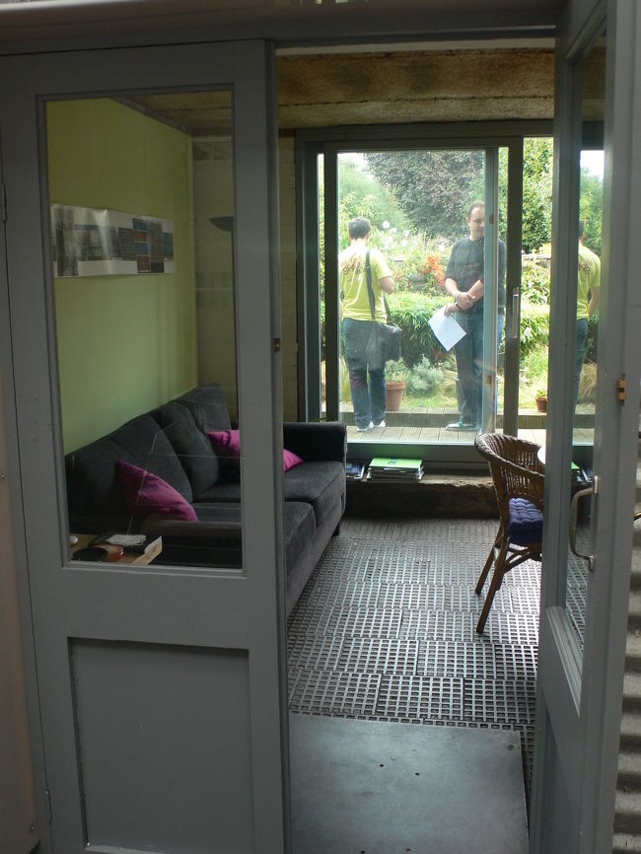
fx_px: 839
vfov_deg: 53.9
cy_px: 427
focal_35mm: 34
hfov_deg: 41.8
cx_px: 320
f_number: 2.8
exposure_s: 1/40
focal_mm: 6.3
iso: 80
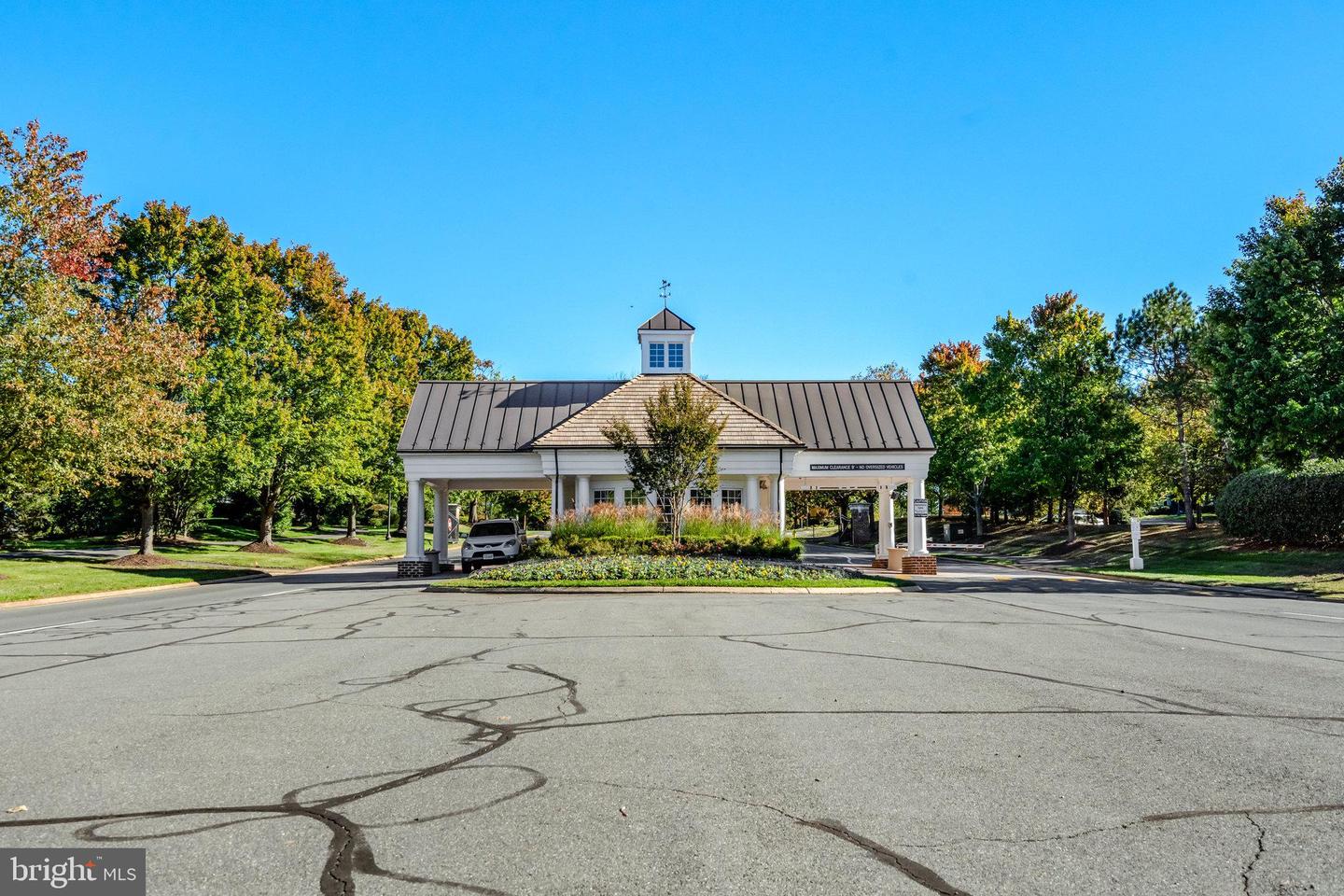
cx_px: 672
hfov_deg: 61.9
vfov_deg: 43.6
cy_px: 448
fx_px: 1120
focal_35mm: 30
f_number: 8
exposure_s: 1/1600
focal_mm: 30
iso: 1250
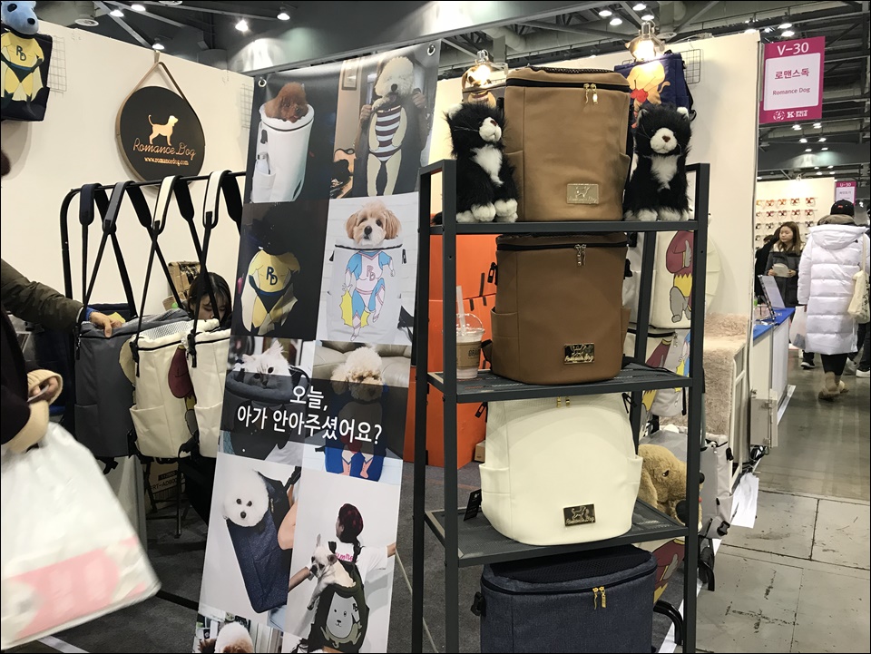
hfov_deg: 63.4
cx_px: 436
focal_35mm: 28
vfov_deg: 49.8
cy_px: 327
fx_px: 705
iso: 40
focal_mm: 3.99
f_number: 1.8
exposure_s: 1/24
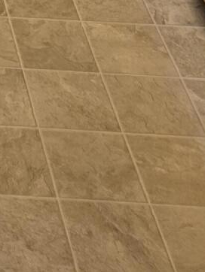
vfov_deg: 11.3
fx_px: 1002
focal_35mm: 127
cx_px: -244
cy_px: -476
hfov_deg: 10.5
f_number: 1.7
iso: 125
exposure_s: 1/120
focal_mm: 6.3
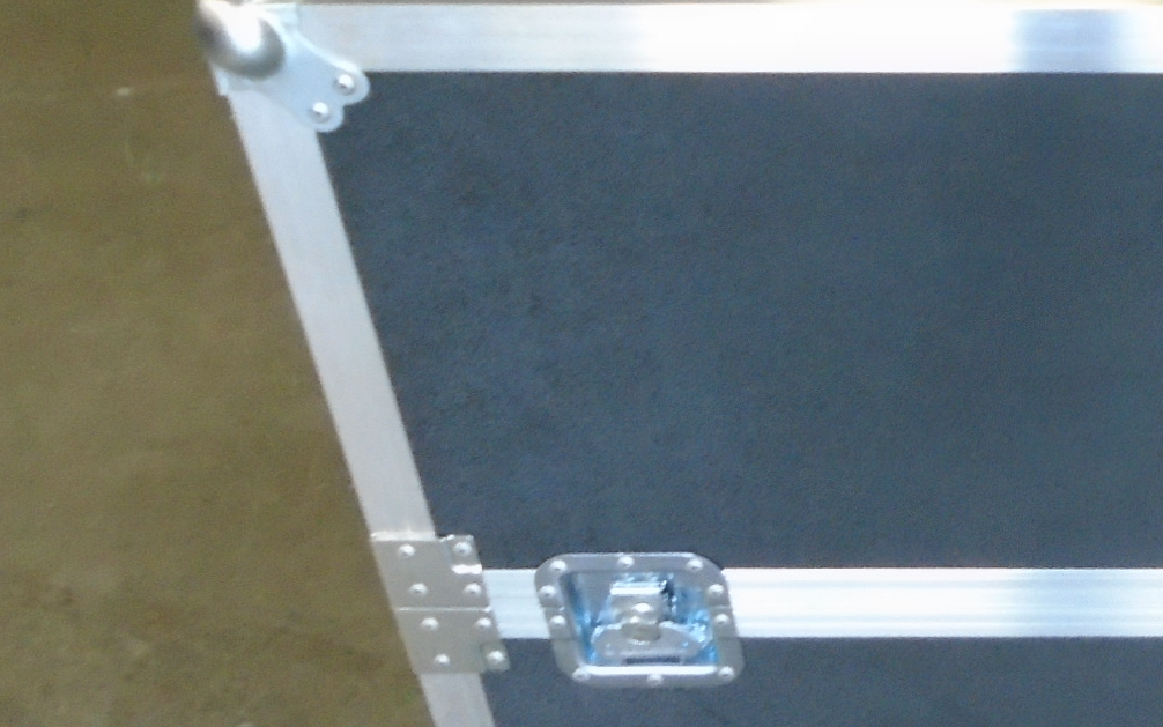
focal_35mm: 71
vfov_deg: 18.3
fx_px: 2251
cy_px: 443
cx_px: 1232
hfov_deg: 26.9
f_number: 3.2
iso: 400
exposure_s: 1/20
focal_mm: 4.6
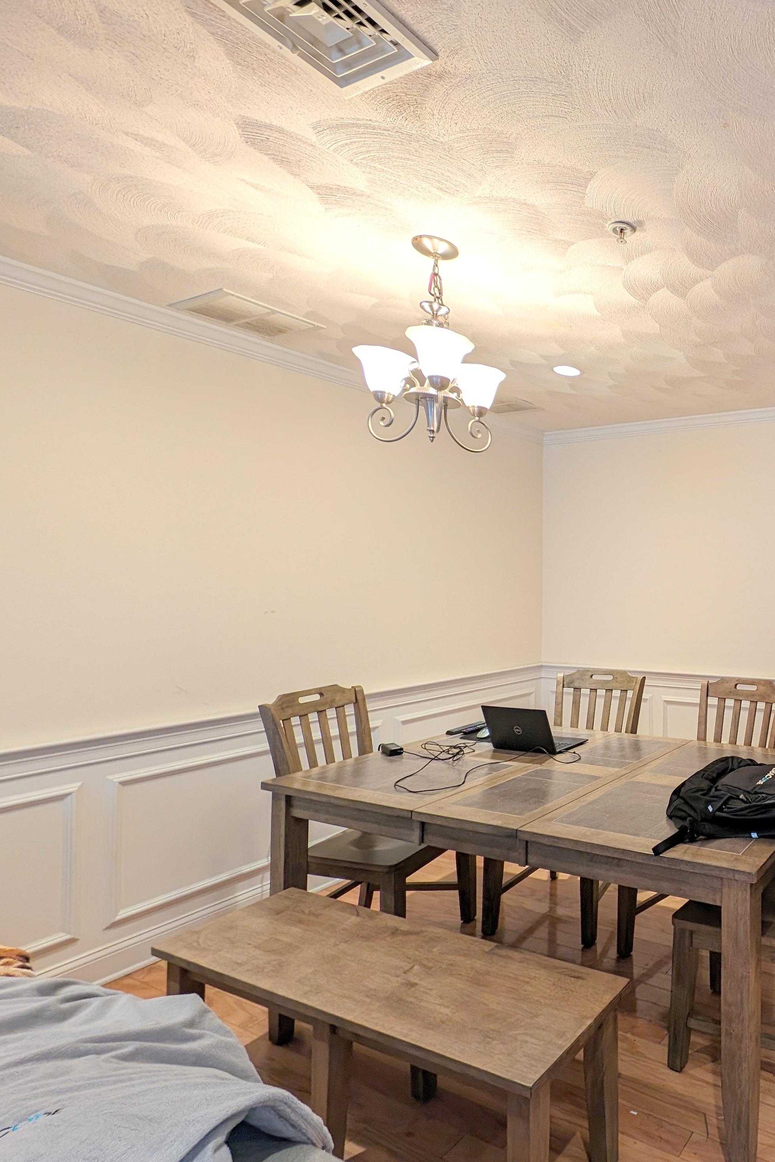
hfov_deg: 54.8
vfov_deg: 93.3
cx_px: 774
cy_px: 574
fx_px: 549
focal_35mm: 17
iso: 51
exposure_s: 1/30
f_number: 1.95
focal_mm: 2.23
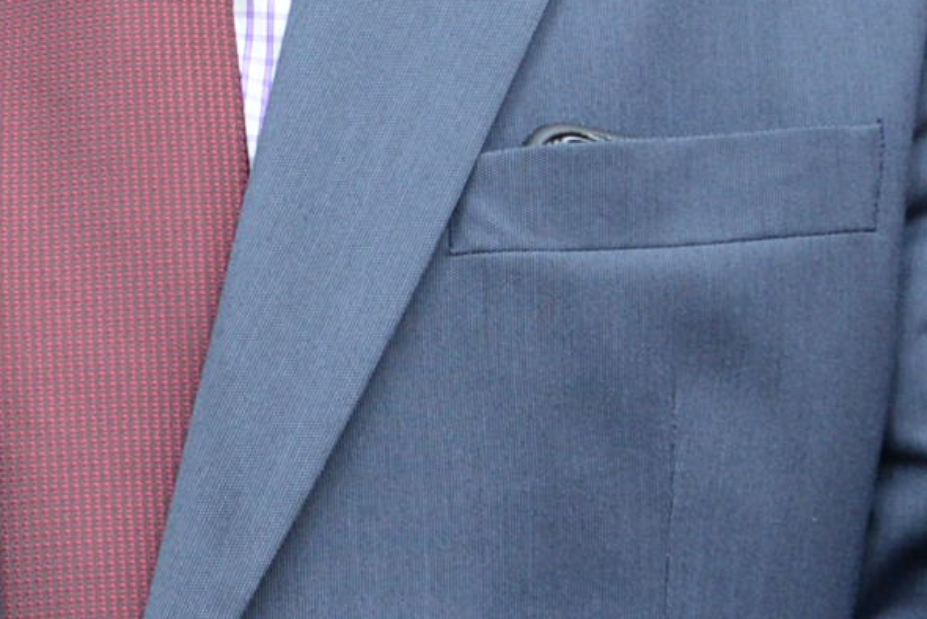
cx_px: -168
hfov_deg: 9.9
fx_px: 5255
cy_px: -619
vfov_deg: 6.5
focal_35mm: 204
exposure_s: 1/50
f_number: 4.2
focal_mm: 40
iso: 1000
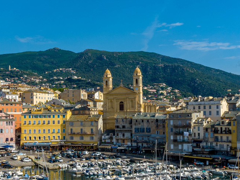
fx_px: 409
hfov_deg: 32.7
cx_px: 102
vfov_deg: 24.7
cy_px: 118
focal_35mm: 59
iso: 100
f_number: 11
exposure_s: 1/200
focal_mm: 12.3
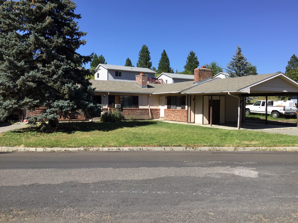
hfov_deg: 58.4
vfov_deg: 45.4
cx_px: 149
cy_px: 112
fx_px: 267
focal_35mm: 31
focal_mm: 3.3
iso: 25
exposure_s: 1/1006
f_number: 2.4
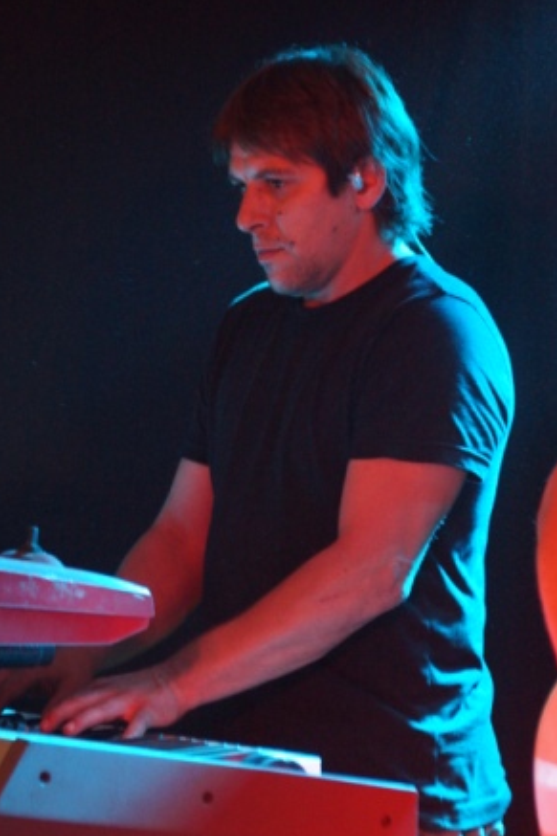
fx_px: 4645
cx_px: 279
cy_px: 421
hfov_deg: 6.9
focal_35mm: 200
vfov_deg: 10.3
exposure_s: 1/25
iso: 3200
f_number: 5.6
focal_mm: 130
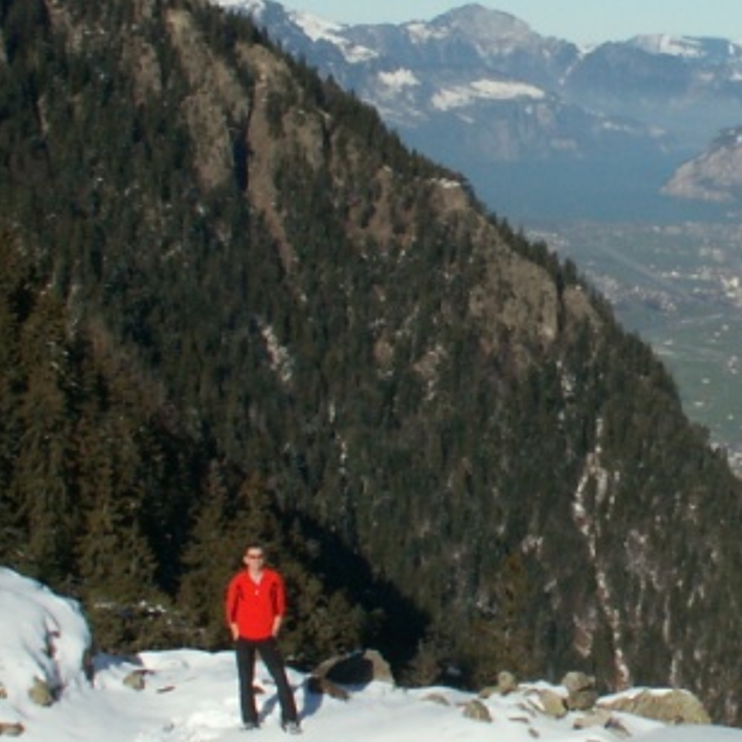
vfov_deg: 16.8
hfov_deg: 16.6
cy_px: 226
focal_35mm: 103
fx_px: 2498
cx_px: 720
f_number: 8
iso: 50
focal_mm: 5.86
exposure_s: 1/250
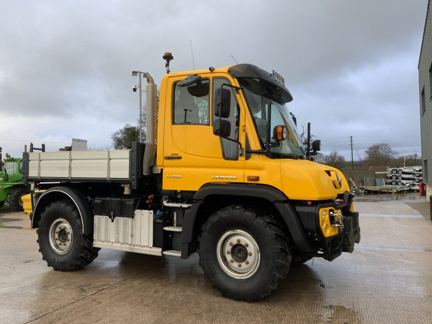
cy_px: 162
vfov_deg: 48.2
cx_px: 216
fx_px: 362
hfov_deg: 61.7
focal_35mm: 29
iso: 16
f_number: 1.8
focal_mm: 3
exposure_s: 1/147
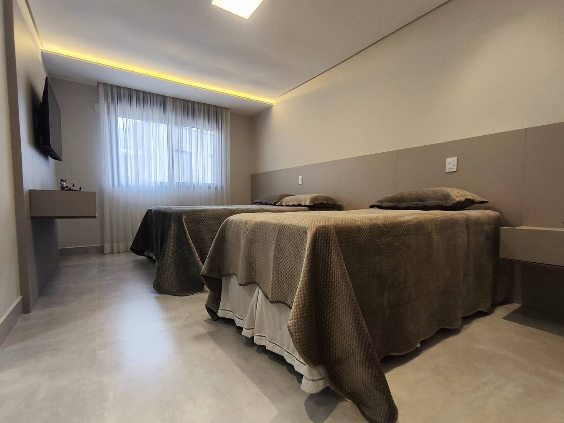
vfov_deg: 74.7
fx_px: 277
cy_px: 214
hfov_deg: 91.0
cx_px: 286
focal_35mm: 17
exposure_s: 1/60
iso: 64
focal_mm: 1.65
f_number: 2.2
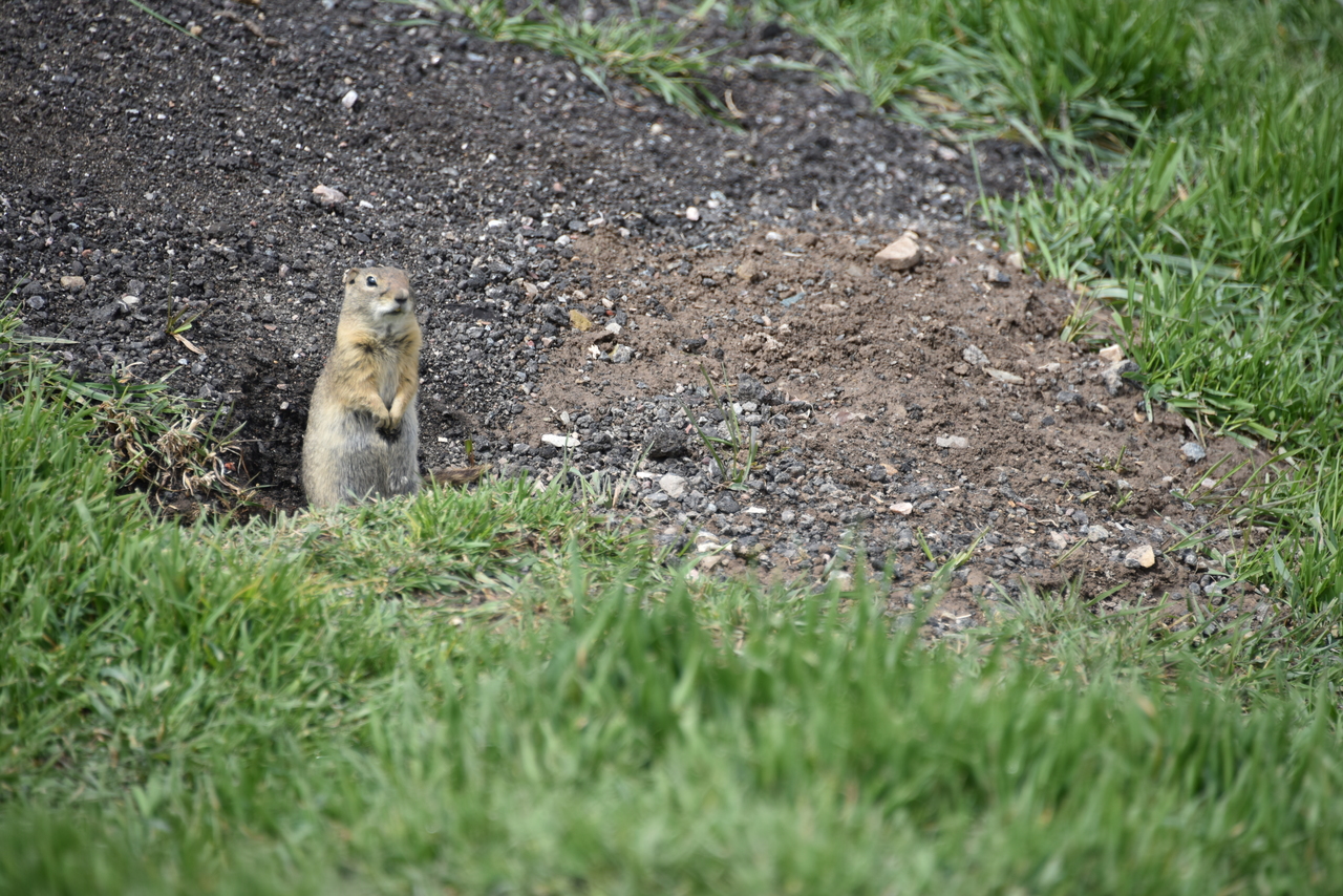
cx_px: 672
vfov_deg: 4.6
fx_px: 11193
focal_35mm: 300
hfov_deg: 6.9
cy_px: 448
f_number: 5.6
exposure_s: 1/640
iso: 180
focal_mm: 300
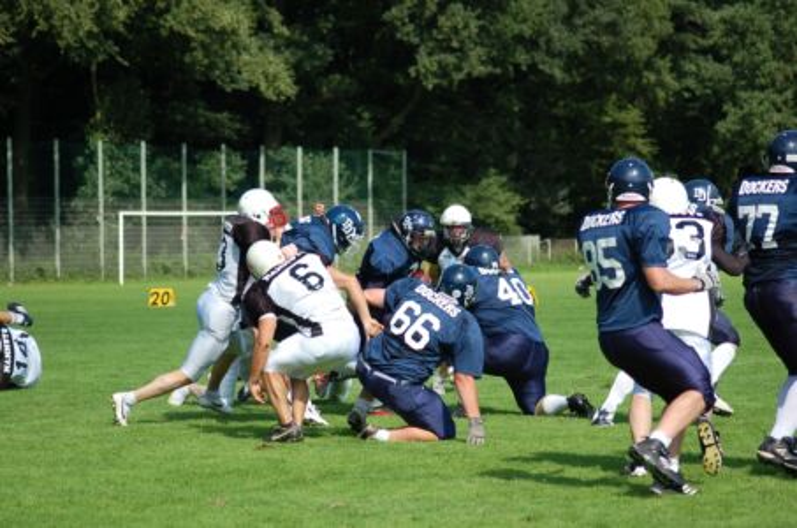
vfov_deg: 9.1
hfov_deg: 13.7
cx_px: 398
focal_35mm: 150
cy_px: 264
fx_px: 3314
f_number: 4.2
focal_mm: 100
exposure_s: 1/1000
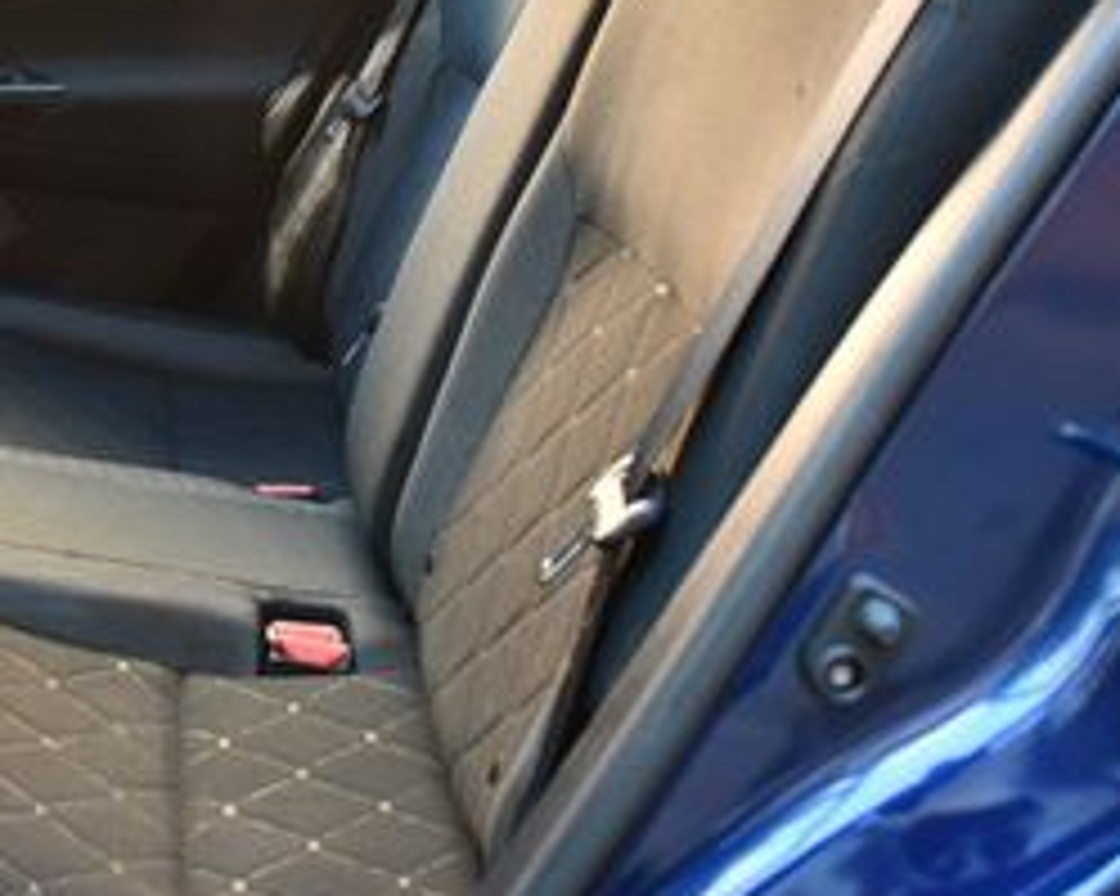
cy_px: 212
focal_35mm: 65
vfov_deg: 23.2
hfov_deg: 28.0
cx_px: 108
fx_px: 2154
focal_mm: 18
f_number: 3.5
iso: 800
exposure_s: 1/125
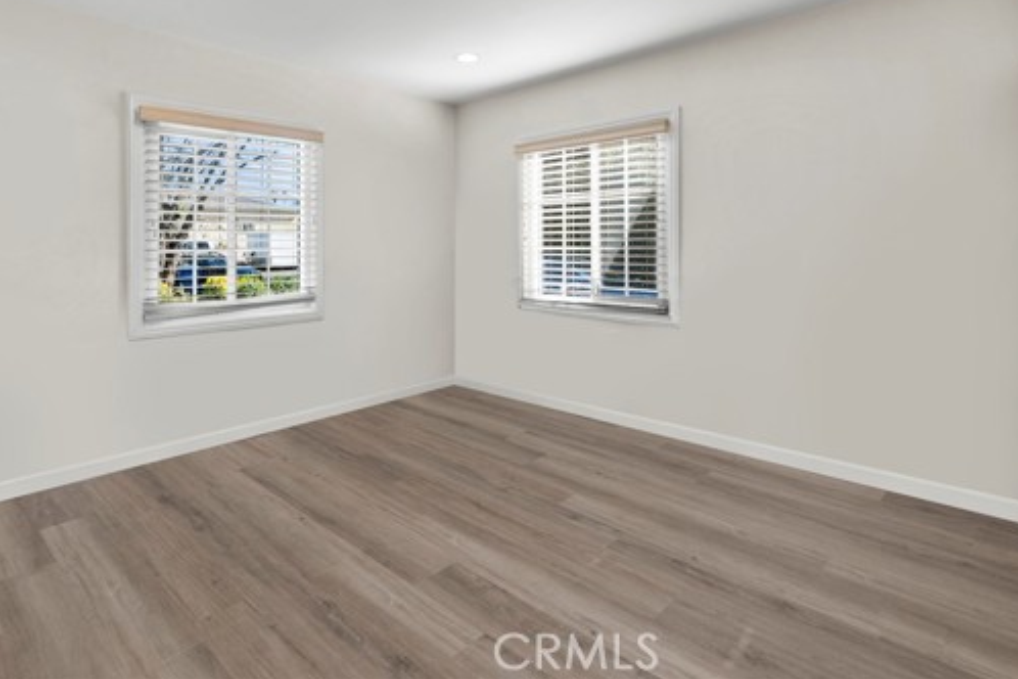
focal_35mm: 18
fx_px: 509
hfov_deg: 89.2
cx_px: 423
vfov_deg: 66.1
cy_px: 244
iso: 250
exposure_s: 1/5
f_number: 9
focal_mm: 14
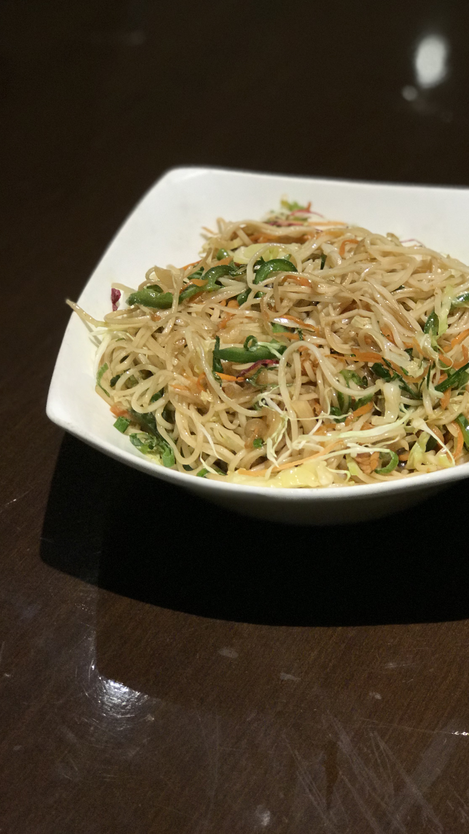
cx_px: 314
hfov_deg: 19.1
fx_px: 1393
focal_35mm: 63
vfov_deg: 33.3
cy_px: 415
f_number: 2.8
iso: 80
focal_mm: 6.6
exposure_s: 1/50
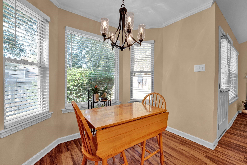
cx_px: 124
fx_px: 104
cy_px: 82
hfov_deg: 99.7
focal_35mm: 15
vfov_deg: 76.6
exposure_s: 1/100
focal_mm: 15.2
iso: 1000
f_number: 8
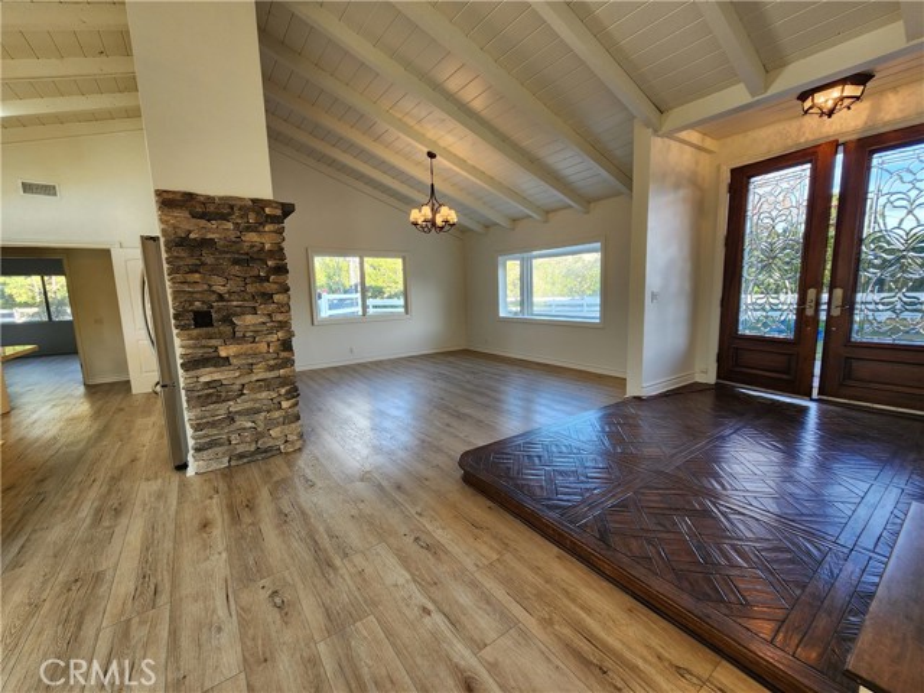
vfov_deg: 89.9
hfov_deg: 106.2
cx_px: 462
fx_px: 347
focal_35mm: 13
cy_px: 346
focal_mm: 2.2
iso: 100
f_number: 2.2
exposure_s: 1/60
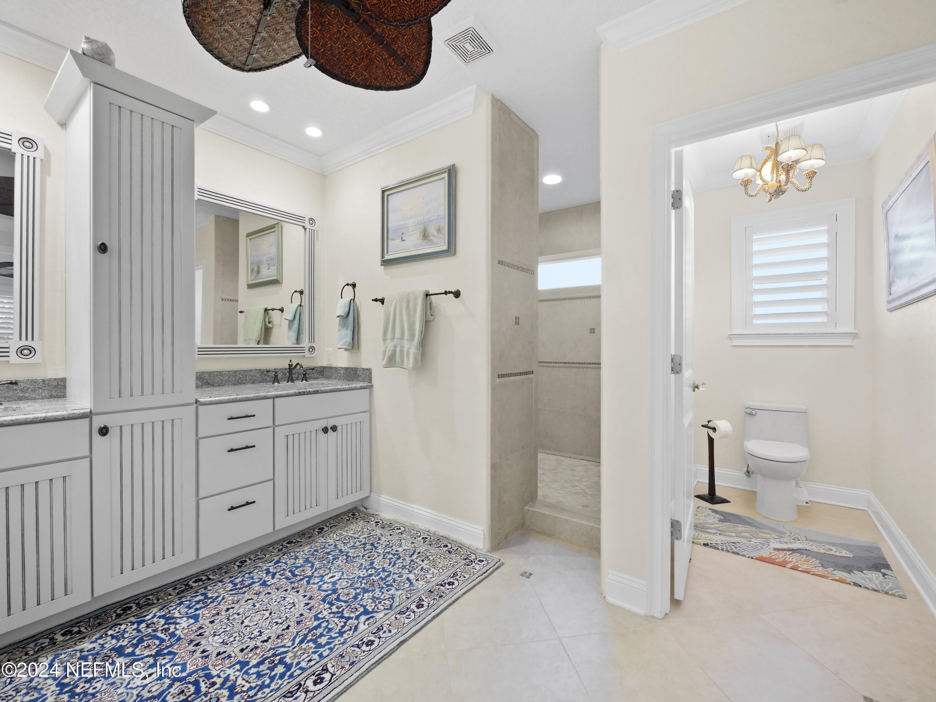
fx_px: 379
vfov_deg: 85.7
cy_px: 351
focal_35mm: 14
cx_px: 468
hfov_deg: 102.1
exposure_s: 1/10
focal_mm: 7
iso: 400
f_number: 4
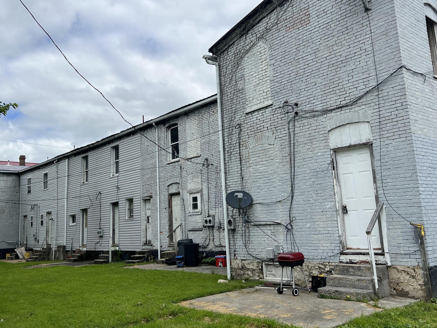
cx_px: 192
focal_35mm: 34
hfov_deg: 53.8
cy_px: 159
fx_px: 429
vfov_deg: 41.8
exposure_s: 1/5076
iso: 50
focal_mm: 5.7
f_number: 1.5
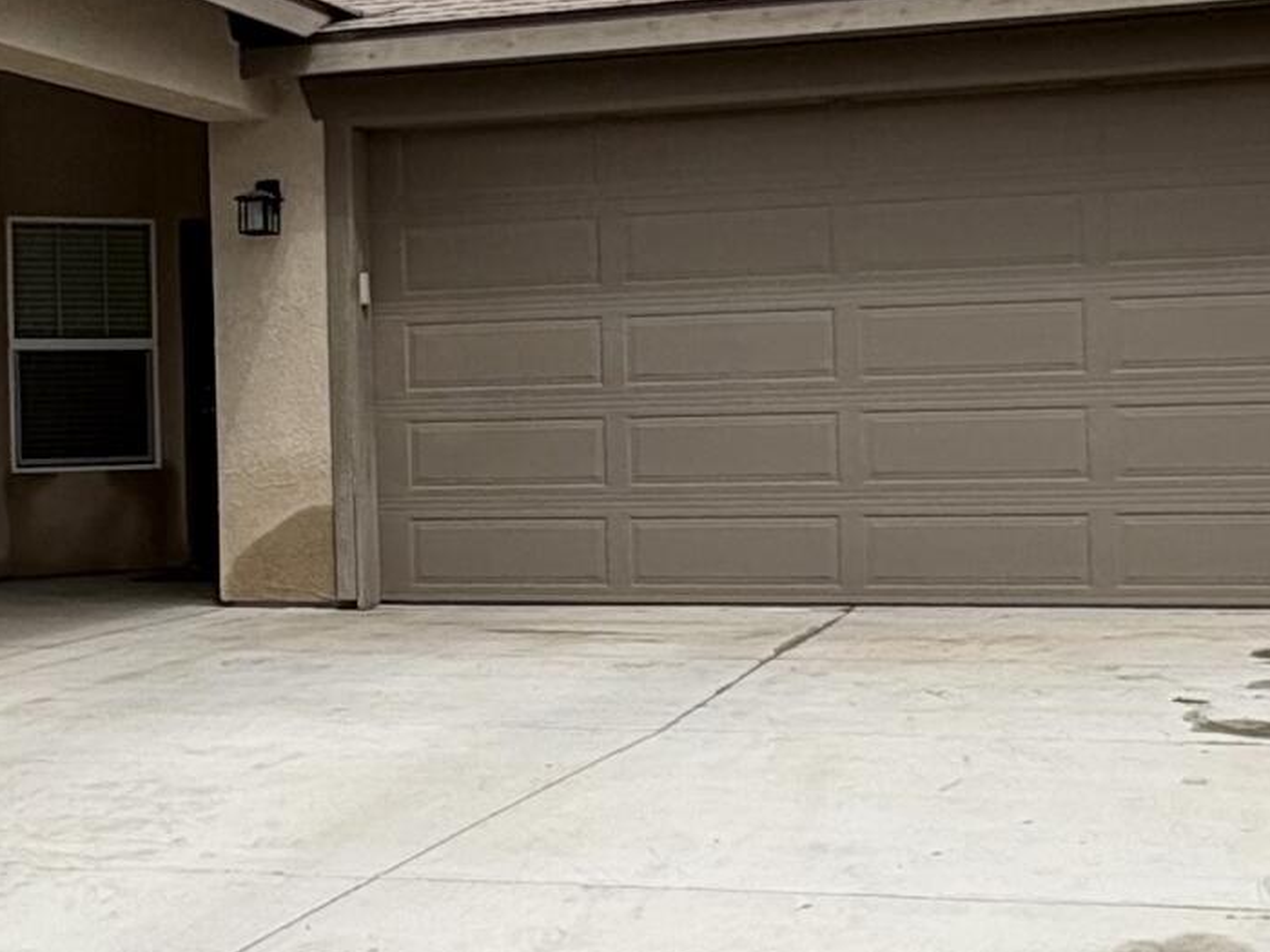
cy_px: 423
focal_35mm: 60
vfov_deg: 24.4
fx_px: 2201
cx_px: 537
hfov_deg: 32.1
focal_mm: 2.22
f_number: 2.2
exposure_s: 1/2770
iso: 50
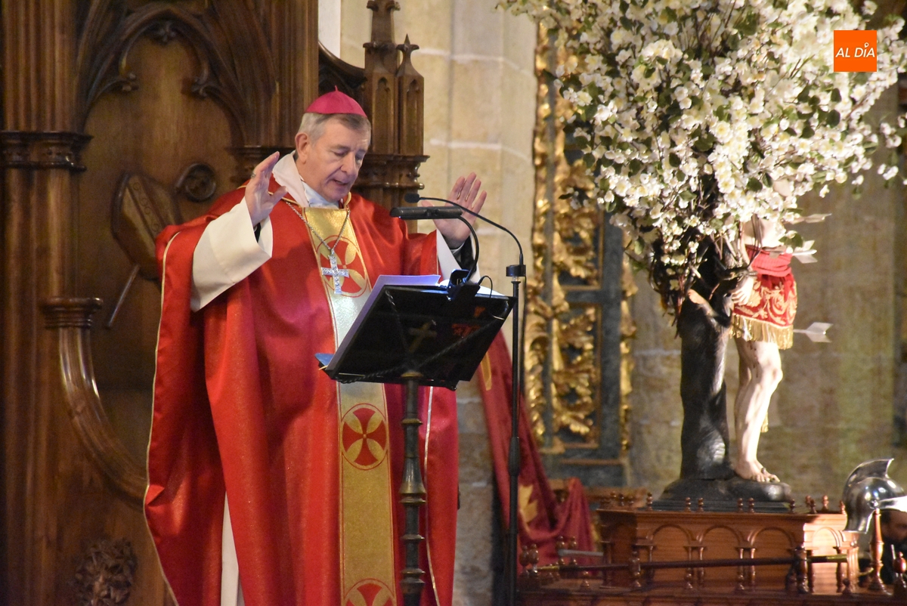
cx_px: 454
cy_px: 303
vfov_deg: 6.6
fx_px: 5294
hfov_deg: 9.8
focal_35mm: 210
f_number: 5.6
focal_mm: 140
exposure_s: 1/125
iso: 12800
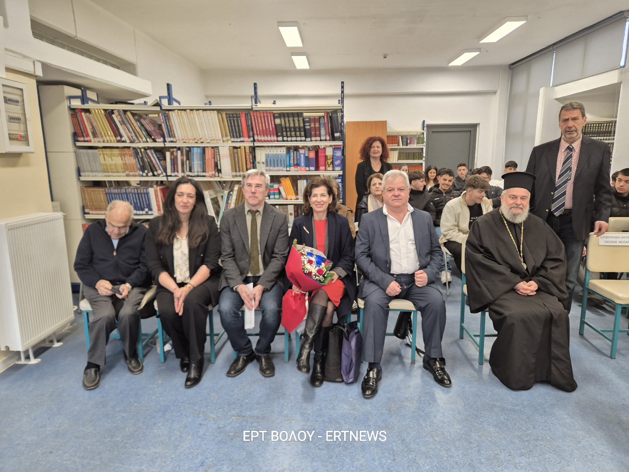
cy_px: 236
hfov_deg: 73.9
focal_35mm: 23
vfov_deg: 58.9
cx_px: 314
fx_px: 418
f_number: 1.8
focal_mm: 5.4
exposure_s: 1/60.2
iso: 160
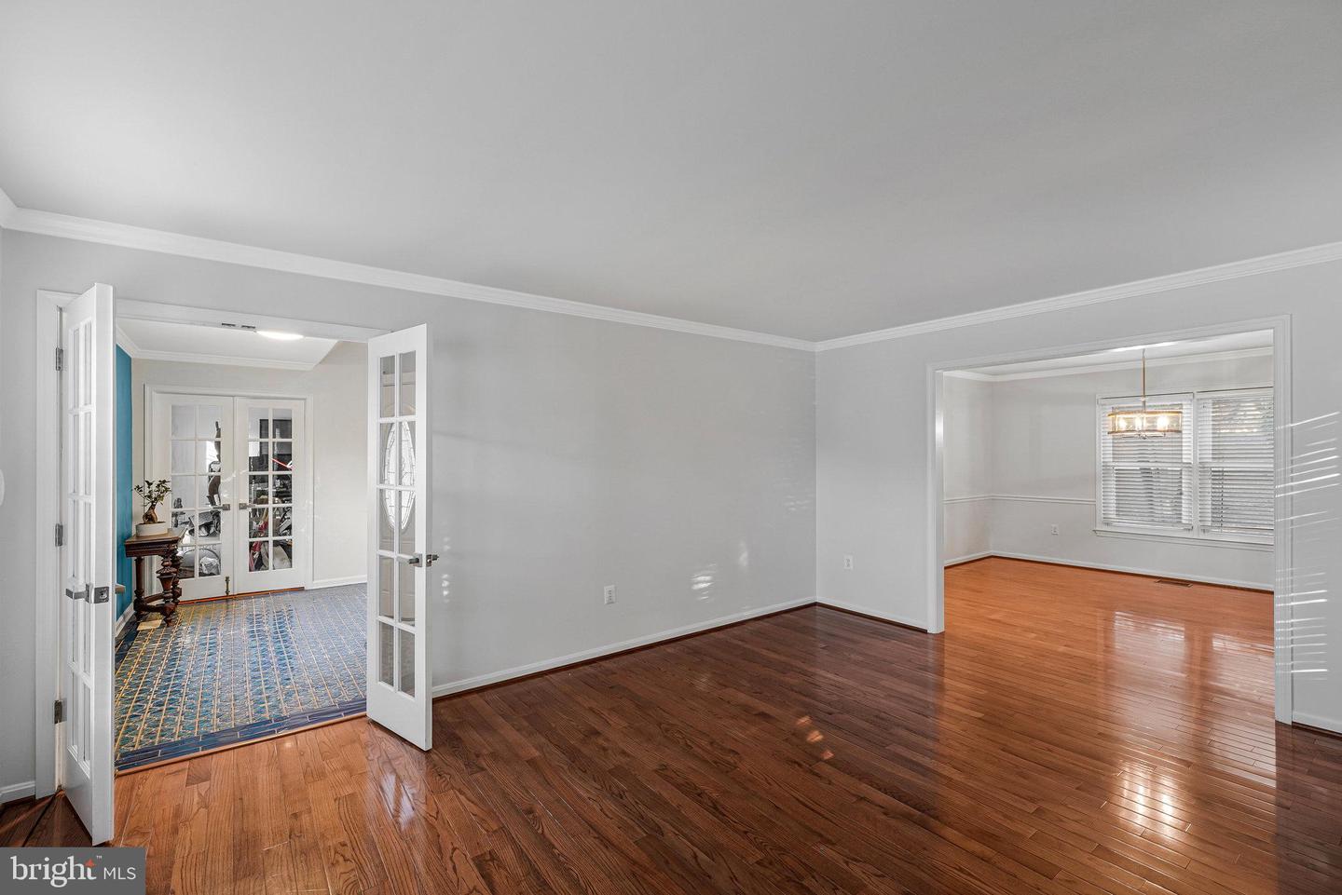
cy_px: 448
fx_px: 570
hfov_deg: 99.3
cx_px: 671
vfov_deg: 76.3
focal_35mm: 15
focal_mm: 15.3
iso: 400
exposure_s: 1/5
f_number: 8
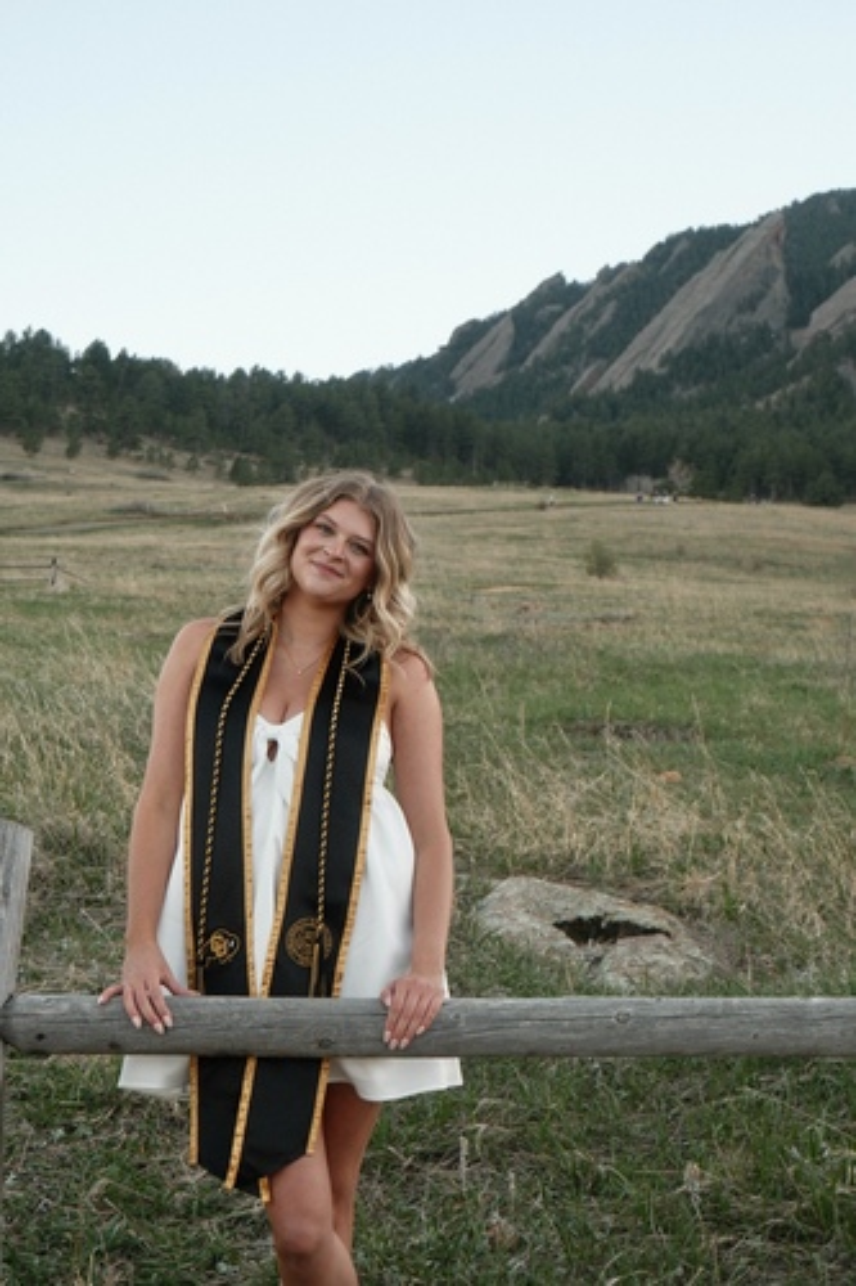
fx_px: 1820
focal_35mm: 51
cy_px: 643
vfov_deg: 38.9
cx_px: 428
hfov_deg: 26.5
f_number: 5.6
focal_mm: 34.3
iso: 800
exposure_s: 1/180
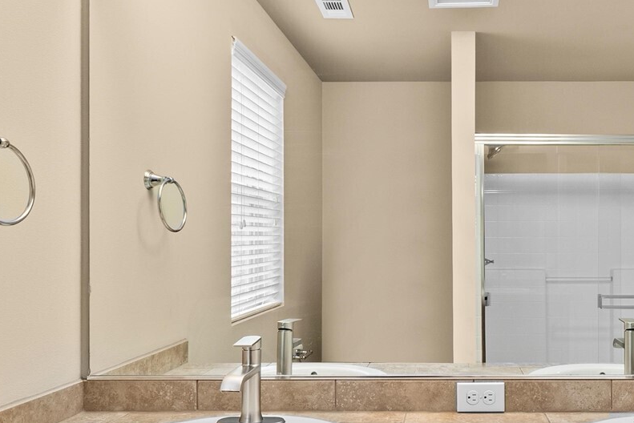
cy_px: 285
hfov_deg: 58.6
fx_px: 528
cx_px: 477
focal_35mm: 30
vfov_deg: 43.0
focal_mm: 14
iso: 1000
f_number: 7.1
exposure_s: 1/5
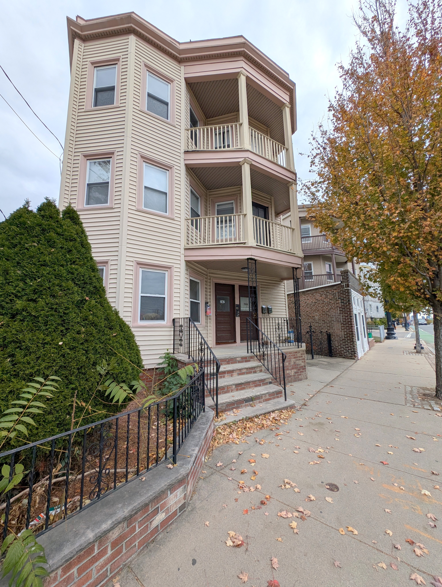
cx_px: 221
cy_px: 294
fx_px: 204
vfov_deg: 110.5
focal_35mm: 12
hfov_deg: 94.6
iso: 40
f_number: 1.95
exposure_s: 1/1466
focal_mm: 2.23
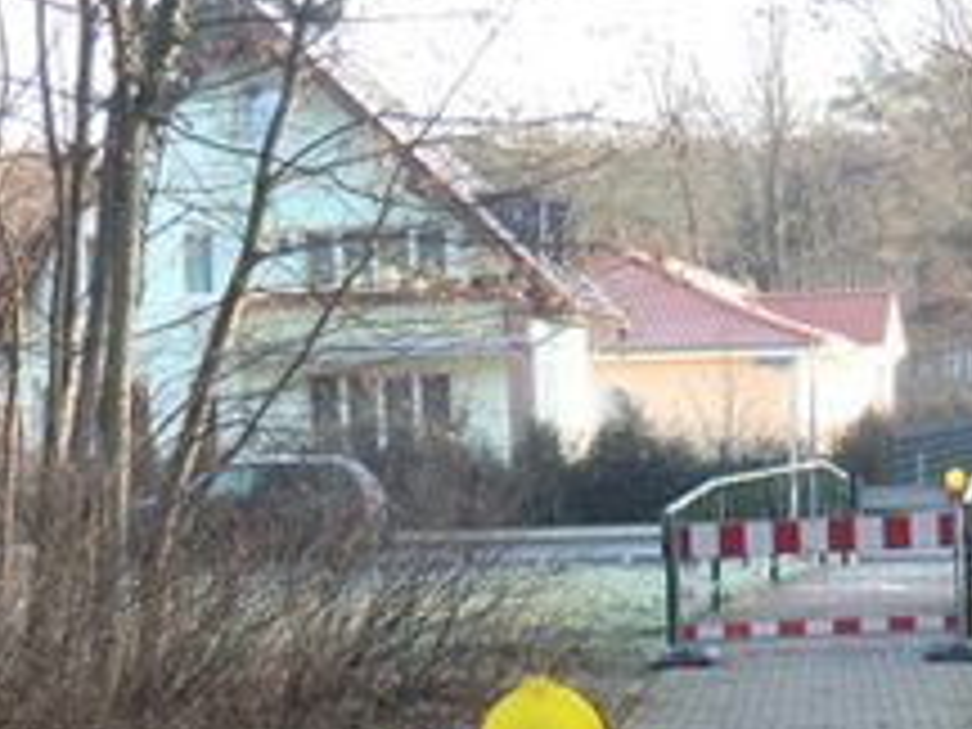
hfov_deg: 17.1
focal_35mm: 115
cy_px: 799
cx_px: 693
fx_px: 3229
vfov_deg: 12.7
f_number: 3.8
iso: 125
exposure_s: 1/60
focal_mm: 7.1
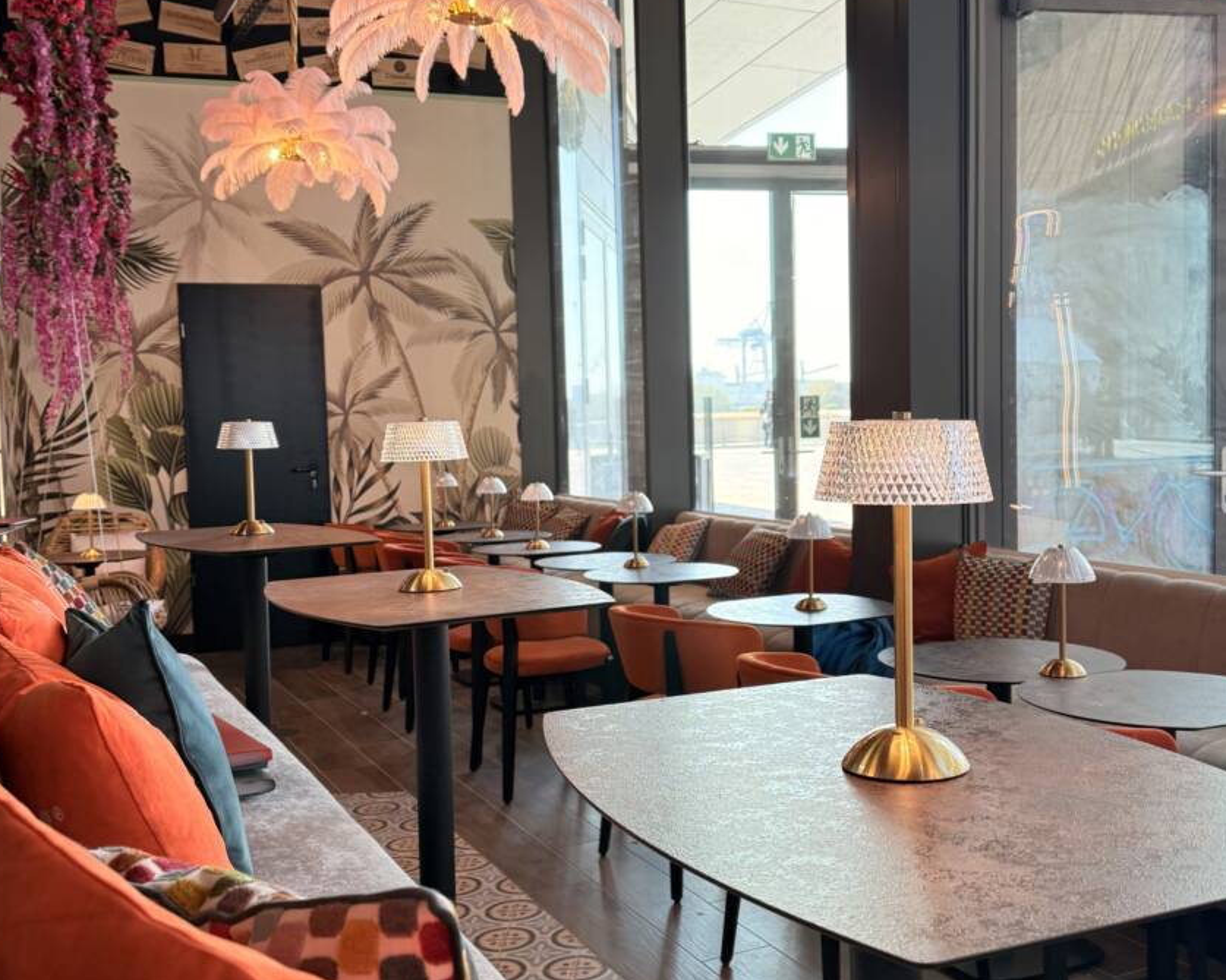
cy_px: 482
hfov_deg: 61.9
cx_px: 712
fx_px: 1016
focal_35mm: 28
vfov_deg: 51.5
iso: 125
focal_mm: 6.76
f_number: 1.78
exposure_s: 1/230
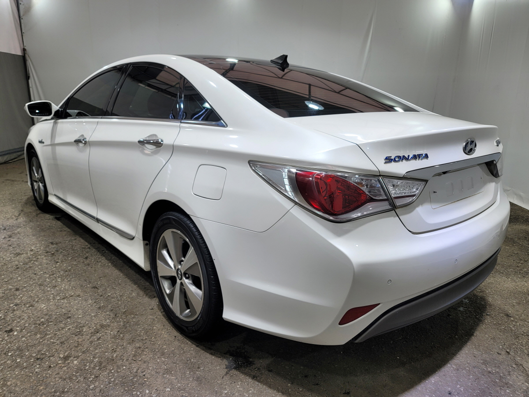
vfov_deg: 54.9
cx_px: 264
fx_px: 382
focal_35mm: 25
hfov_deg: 69.4
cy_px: 198
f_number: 1.8
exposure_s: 1/120
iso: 25
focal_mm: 7
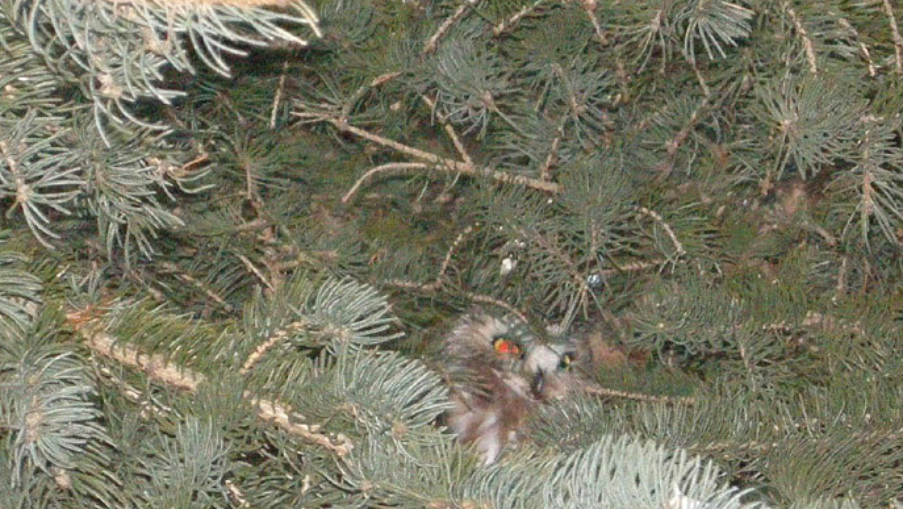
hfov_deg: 13.8
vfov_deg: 7.8
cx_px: 523
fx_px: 3737
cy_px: 337
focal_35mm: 156
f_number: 5.3
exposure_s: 1/120
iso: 800
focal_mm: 26.3
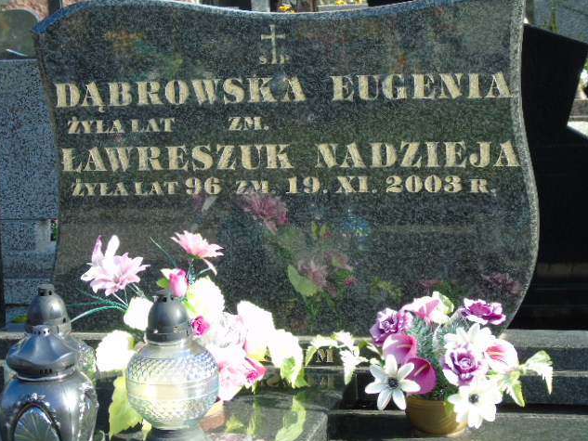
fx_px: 1614
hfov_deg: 20.6
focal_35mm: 95
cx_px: 292
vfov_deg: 15.6
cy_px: 222
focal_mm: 17
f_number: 4.3
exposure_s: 1/160
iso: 80
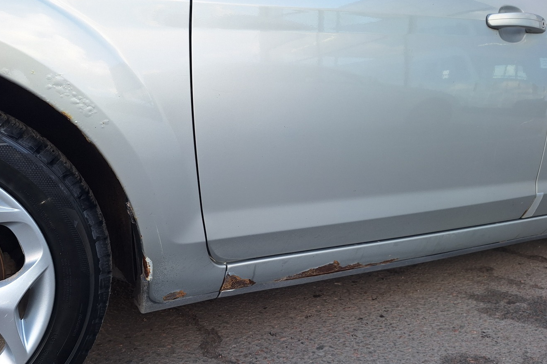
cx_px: 252
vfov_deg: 49.5
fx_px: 395
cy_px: 186
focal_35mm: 26
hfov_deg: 69.3
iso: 40
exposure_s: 1/268
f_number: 1.8
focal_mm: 5.54
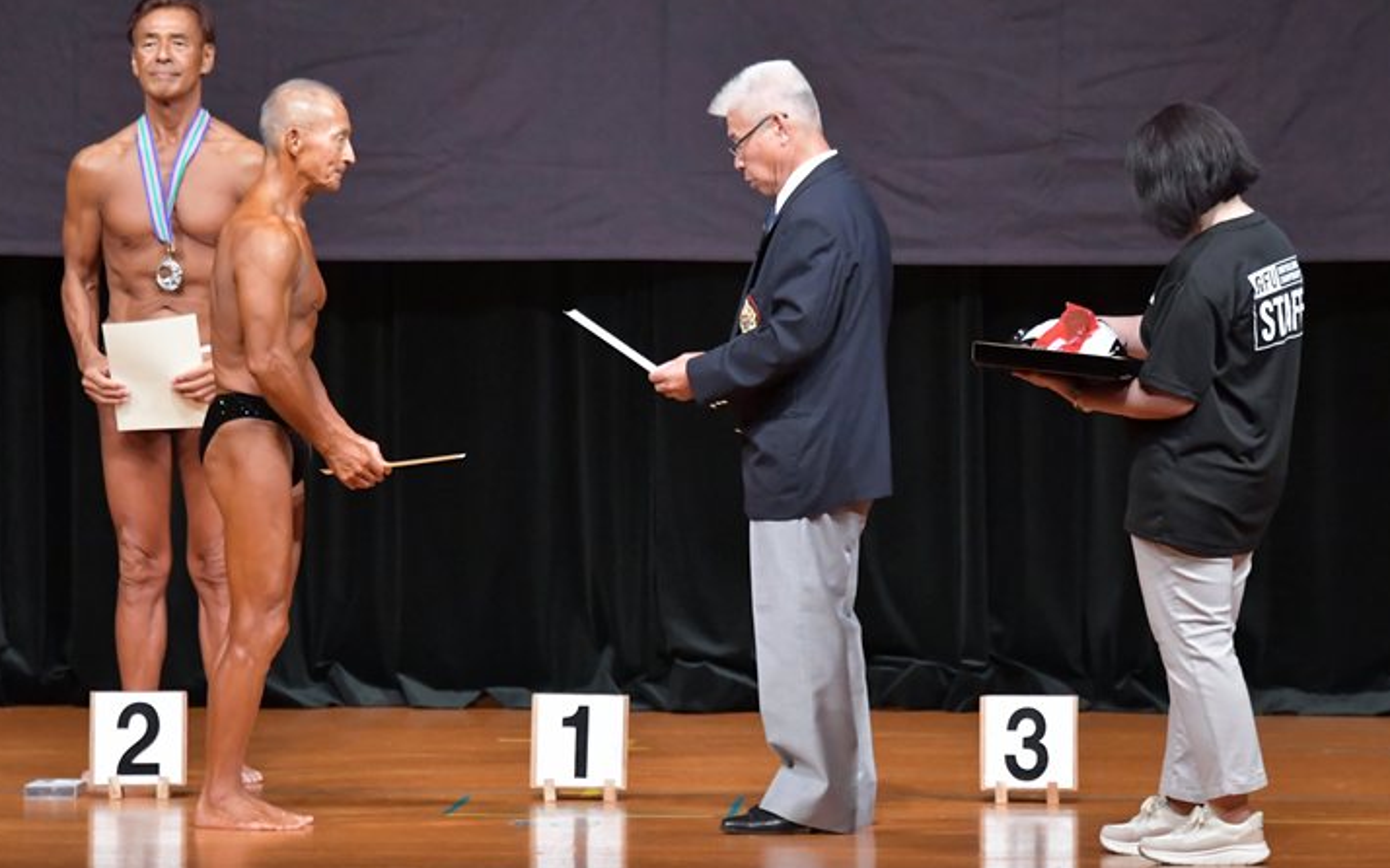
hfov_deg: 7.4
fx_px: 10681
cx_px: 710
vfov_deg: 4.7
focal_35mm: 282
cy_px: 424
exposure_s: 1/400
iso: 6400
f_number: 5.6
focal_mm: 170
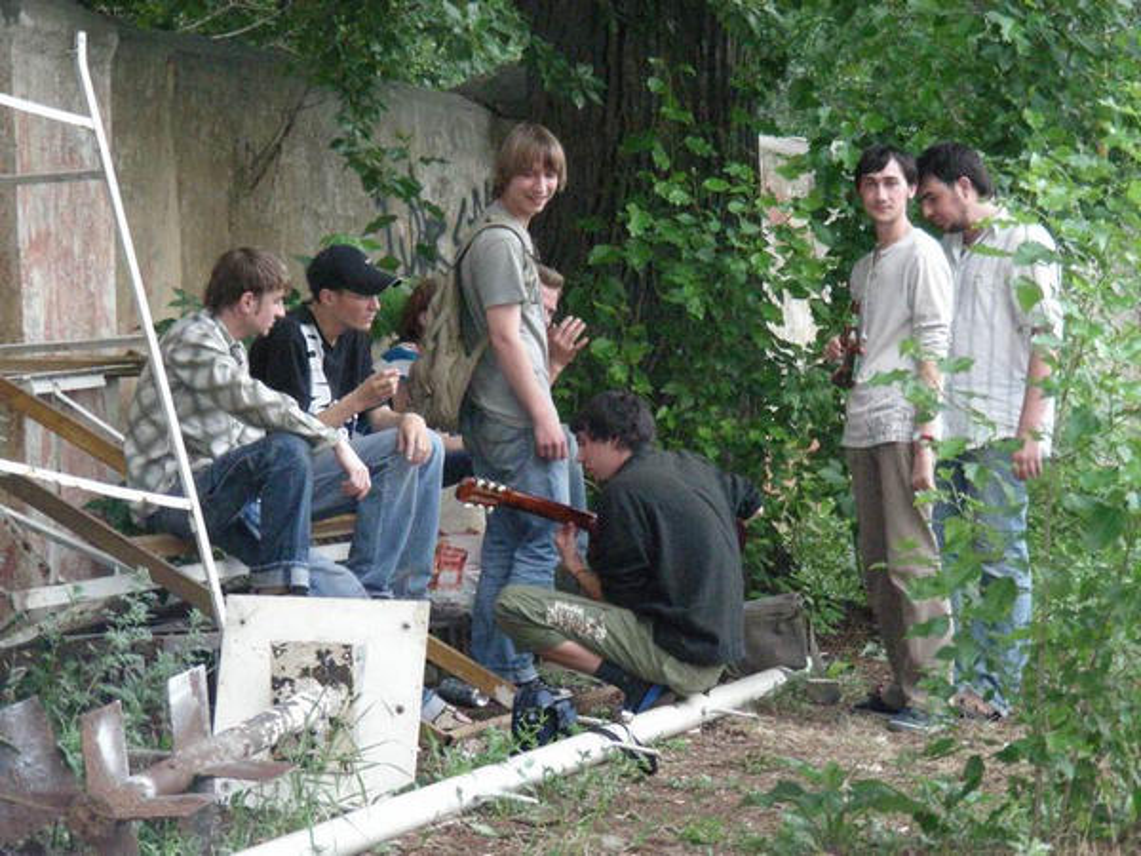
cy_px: 428
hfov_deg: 13.3
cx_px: 570
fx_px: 4878
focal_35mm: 148
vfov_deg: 10.0
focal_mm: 24.7
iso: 457
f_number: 3.5
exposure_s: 1/120
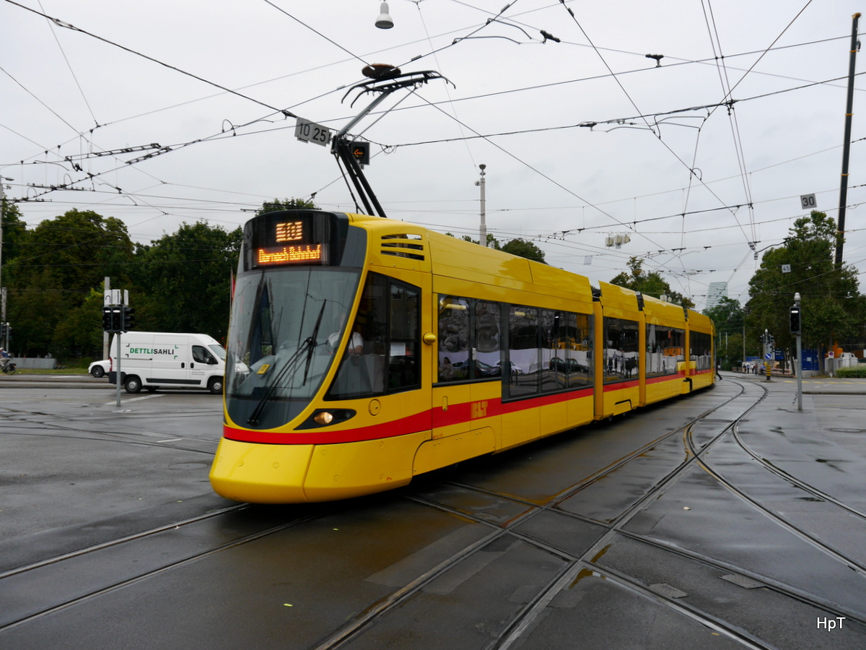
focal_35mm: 28
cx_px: 433
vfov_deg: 49.7
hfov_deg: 63.4
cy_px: 325
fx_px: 700
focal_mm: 14
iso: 160
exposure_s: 1/200
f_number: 5
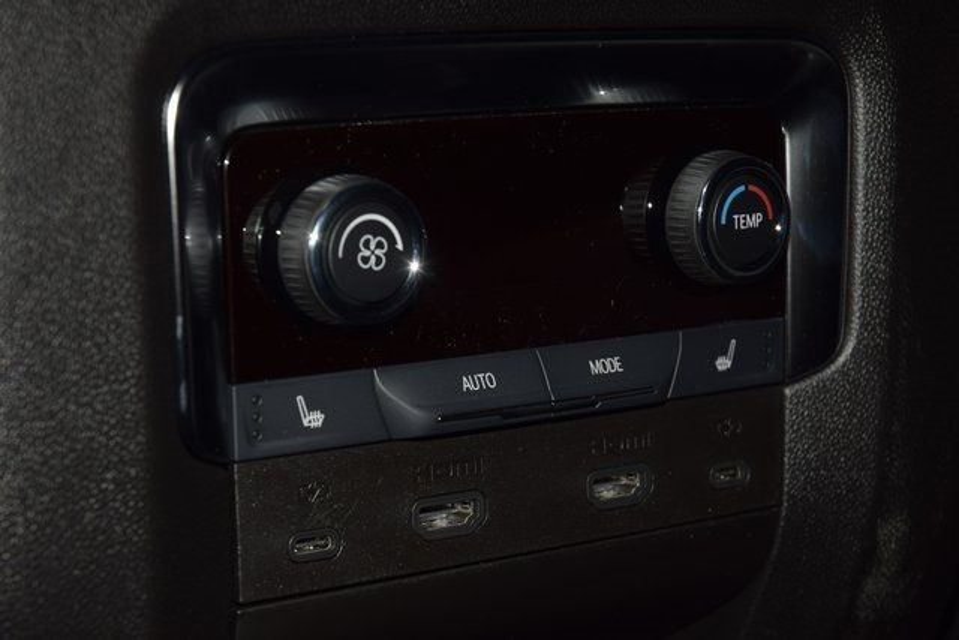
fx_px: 2798
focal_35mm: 105
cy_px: 320
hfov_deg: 19.5
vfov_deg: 13.0
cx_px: 480
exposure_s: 1/125
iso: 100
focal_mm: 70
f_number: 8
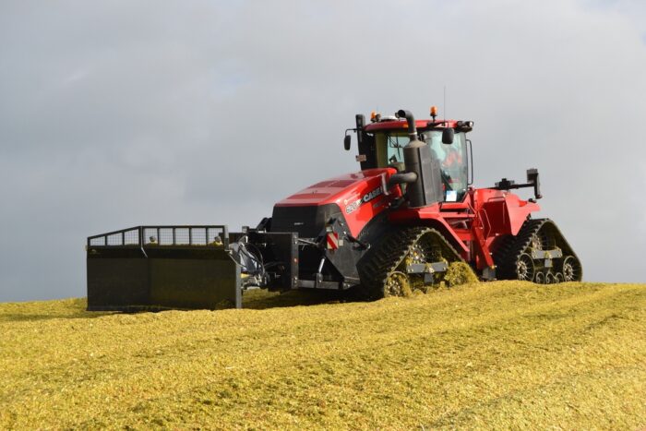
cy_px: 216
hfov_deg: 31.9
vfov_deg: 21.6
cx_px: 323
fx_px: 1131
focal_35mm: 63
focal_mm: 42
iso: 100
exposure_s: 1/250
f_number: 8
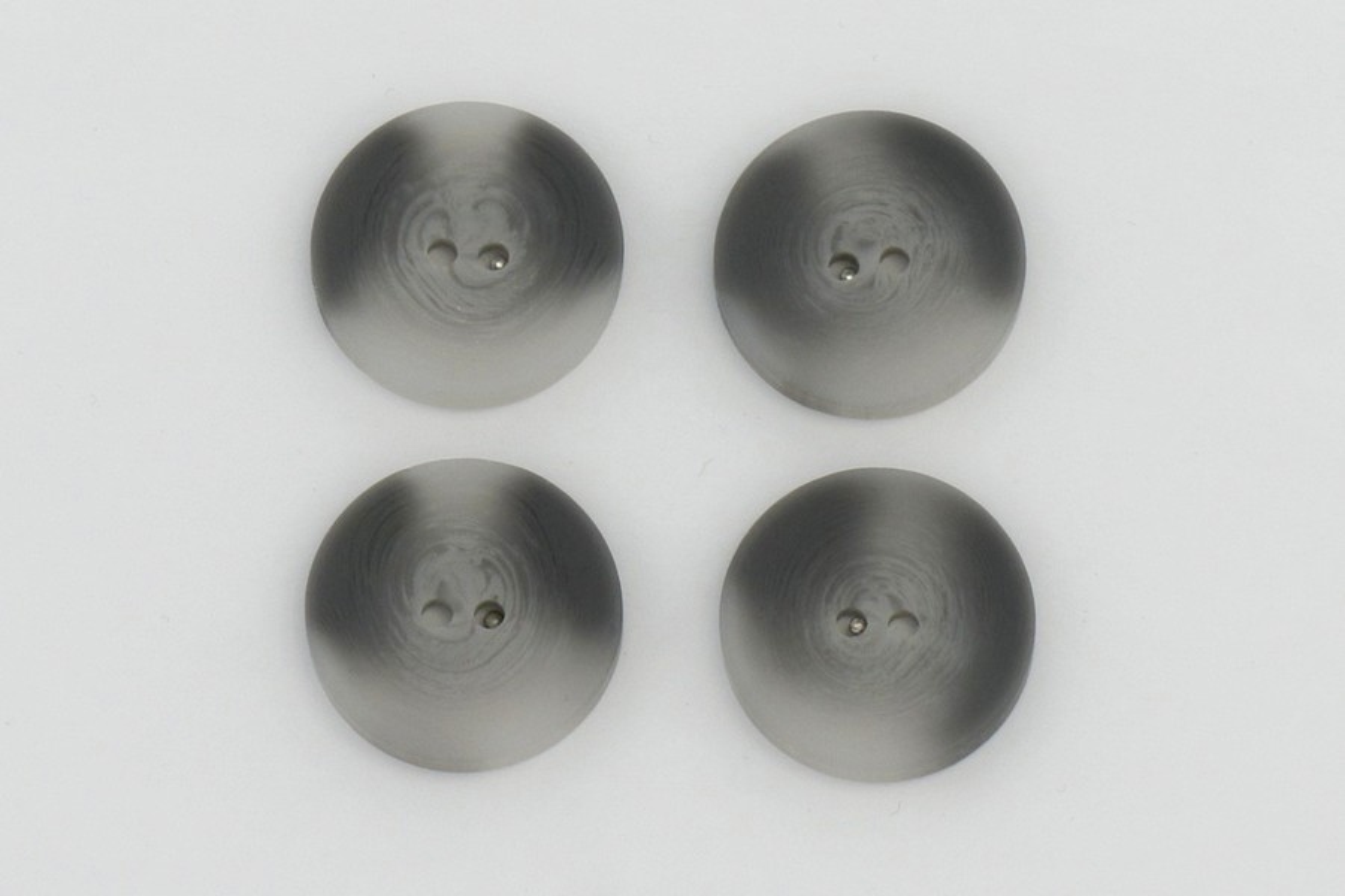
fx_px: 3082
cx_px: 672
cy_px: 448
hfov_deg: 24.6
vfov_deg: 16.6
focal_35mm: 82
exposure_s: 1/500
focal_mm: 55
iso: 200
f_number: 9
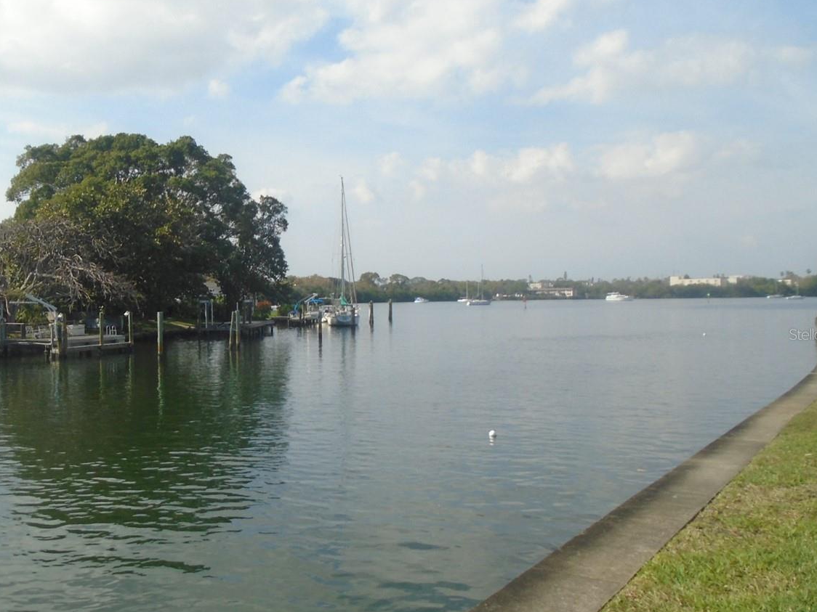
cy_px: 334
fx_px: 873
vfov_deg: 38.6
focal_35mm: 37
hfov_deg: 49.3
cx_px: 276
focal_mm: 4.6
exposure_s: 1/200
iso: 100
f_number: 8
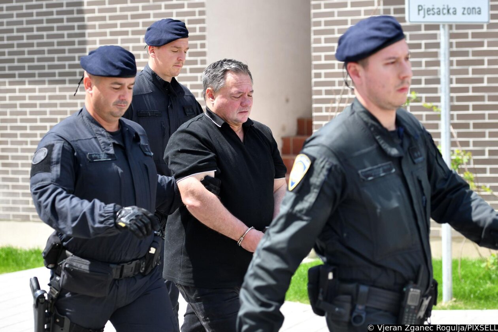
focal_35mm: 82
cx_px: 249
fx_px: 1134
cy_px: 166
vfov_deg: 16.7
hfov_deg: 24.8
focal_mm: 82
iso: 180
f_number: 5
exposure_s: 1/1000
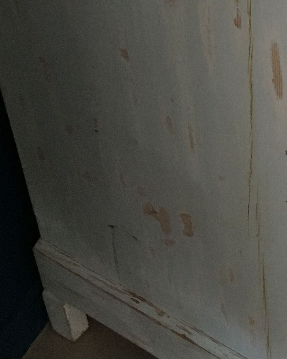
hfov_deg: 19.0
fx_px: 807
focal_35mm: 76
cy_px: 50
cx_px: 351
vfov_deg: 24.5
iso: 200
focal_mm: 4.15
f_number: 2.2
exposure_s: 1/25
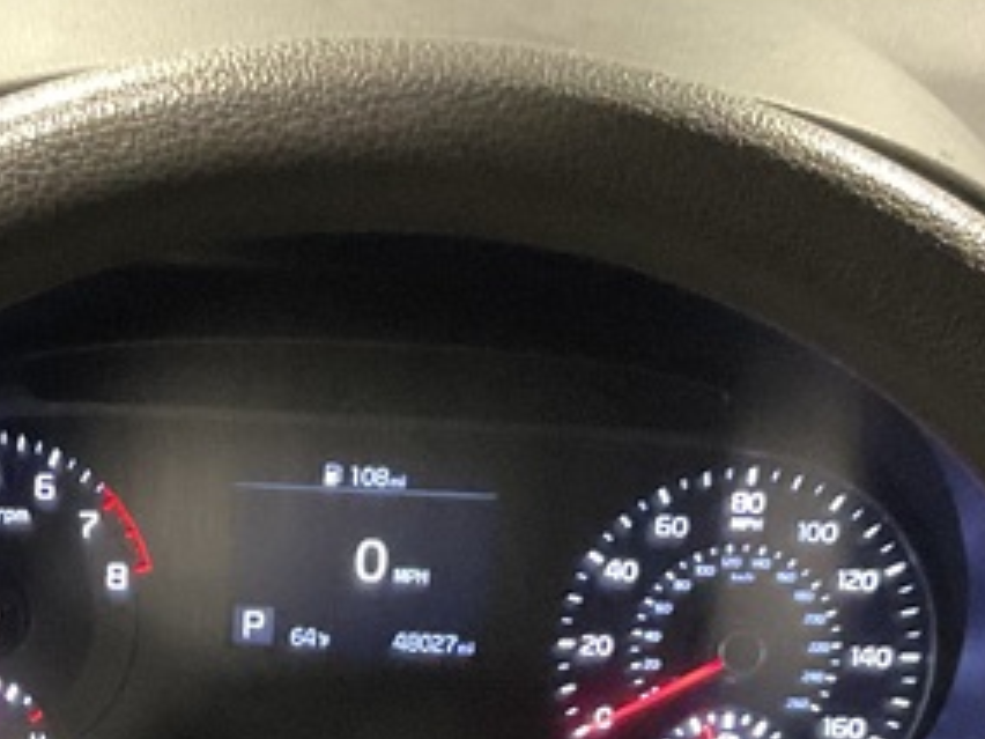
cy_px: 1093
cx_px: 208
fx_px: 2789
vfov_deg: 14.2
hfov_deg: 19.8
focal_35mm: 98
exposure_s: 1/24
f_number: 1.8
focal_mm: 3
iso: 500
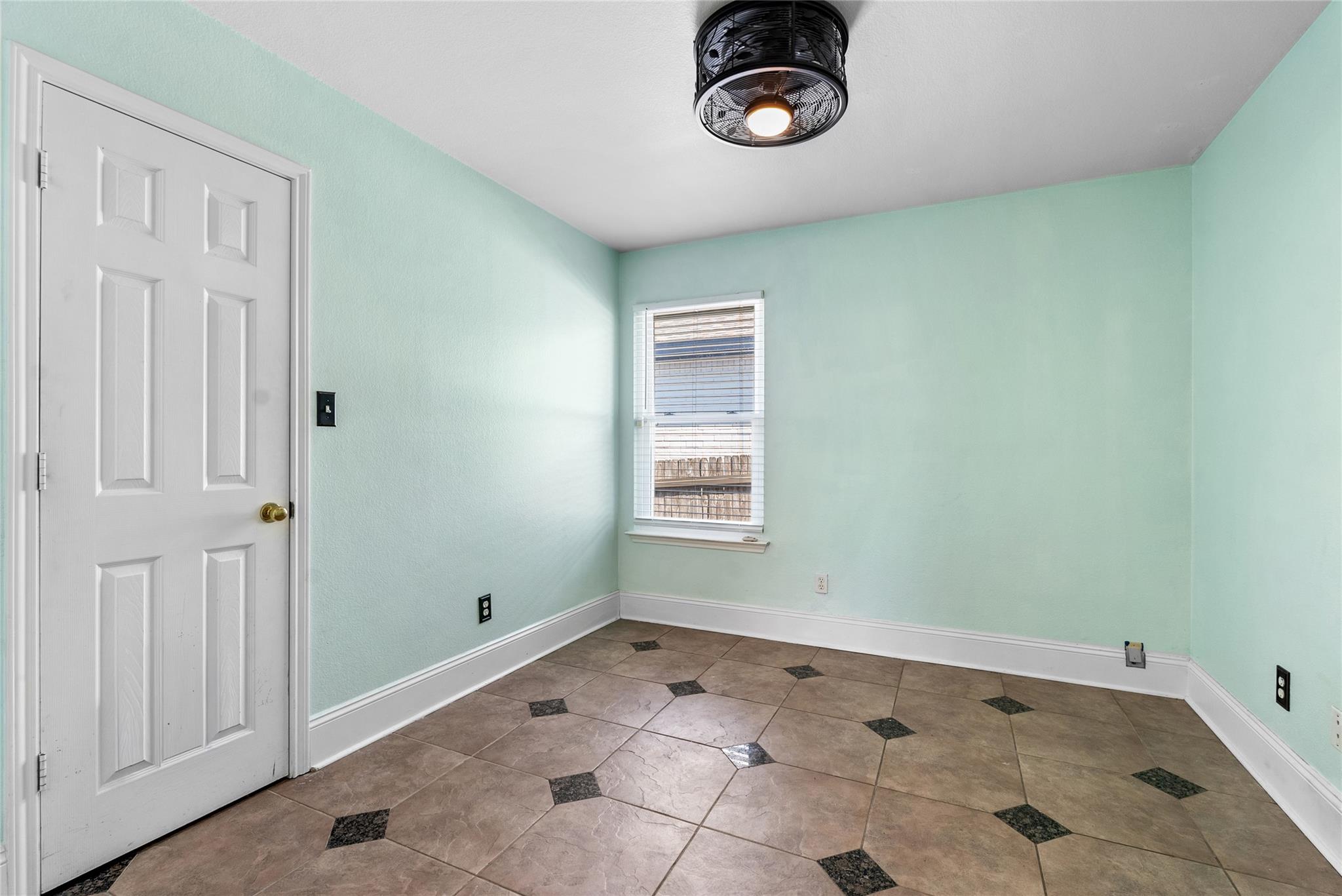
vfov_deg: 73.8
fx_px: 597
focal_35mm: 16
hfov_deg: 96.7
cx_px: 671
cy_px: 448
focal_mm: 16
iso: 125
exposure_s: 1/1.25
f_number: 8
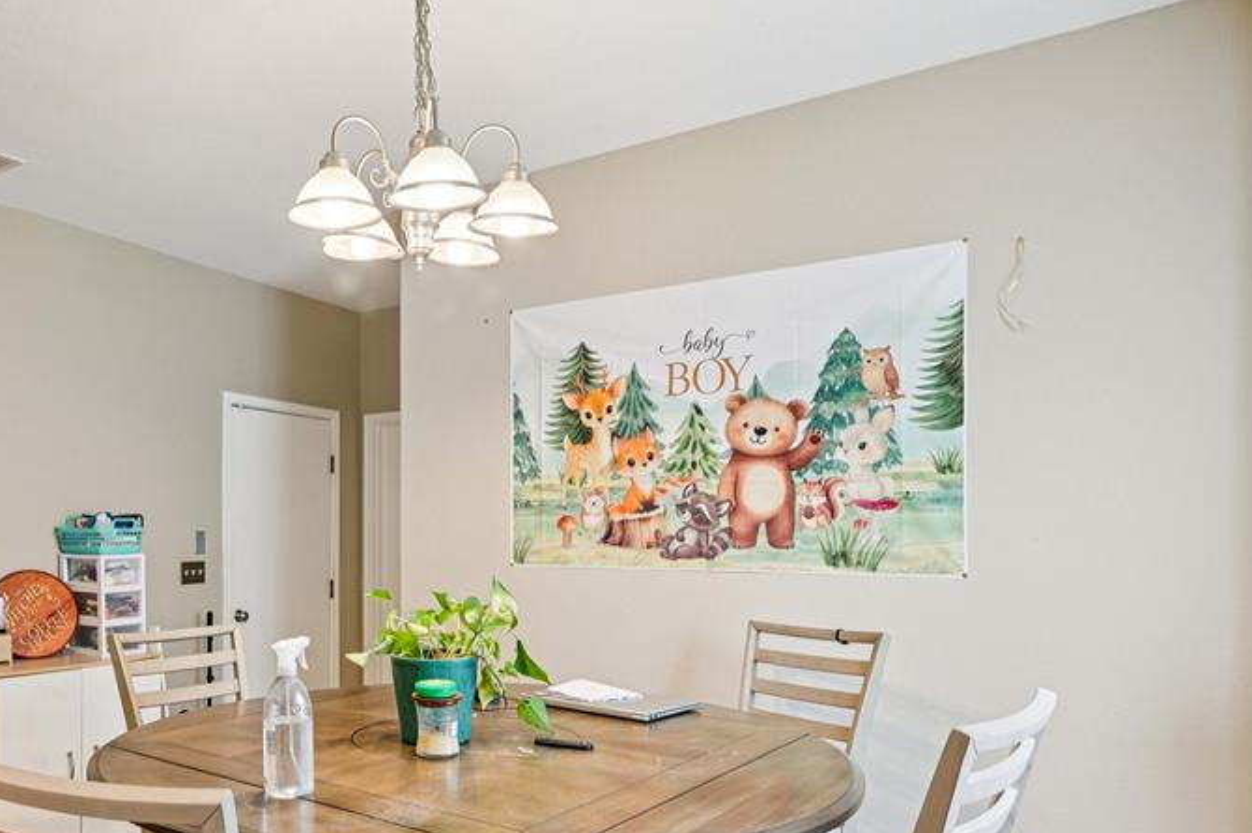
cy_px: 547
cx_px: 381
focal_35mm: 27
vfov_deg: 47.6
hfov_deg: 65.4
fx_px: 930
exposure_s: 1/10
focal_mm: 17.5
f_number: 8
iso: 400
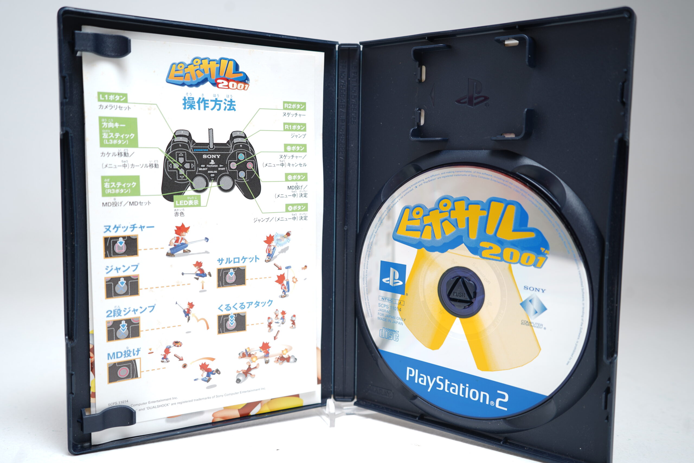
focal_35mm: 32
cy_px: 232
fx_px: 617
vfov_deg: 41.1
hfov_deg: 58.7
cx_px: 347
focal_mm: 32
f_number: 5
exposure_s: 1/2.5
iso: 64
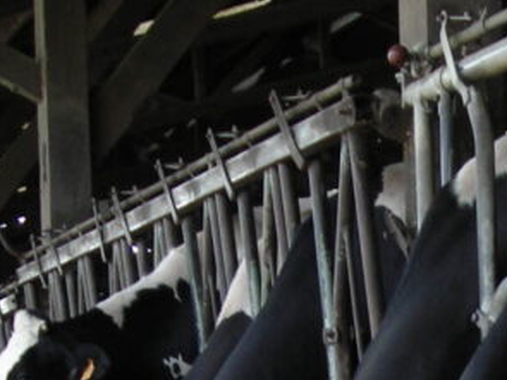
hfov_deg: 14.3
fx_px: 1933
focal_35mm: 132
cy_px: 633
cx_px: 670
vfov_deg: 10.7
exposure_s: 1/47.3
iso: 50
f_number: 3.2
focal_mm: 6.3
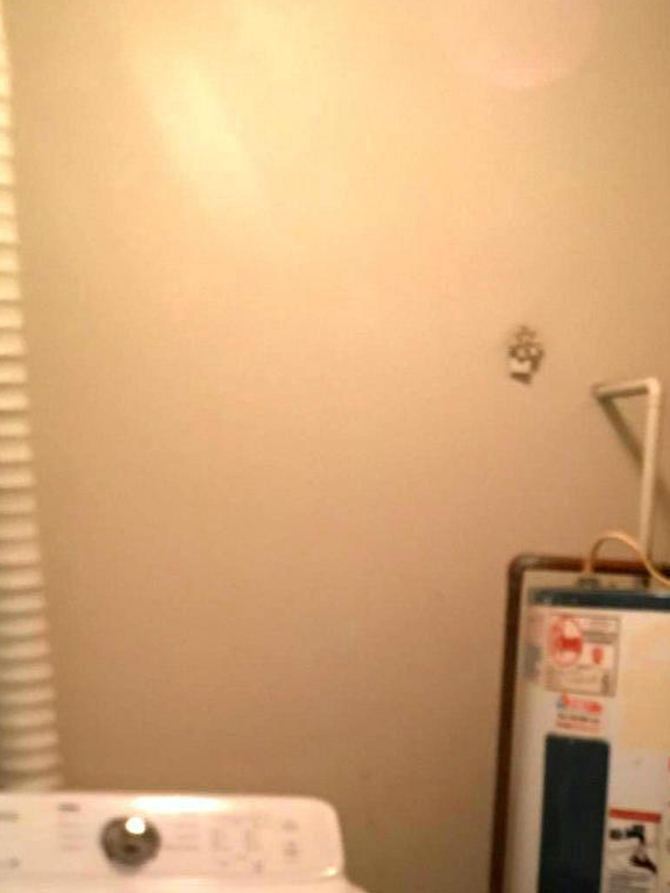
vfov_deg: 31.3
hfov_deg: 25.1
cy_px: 841
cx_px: 459
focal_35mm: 58
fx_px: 1497
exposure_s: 1/8
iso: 80
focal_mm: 4.15
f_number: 2.2
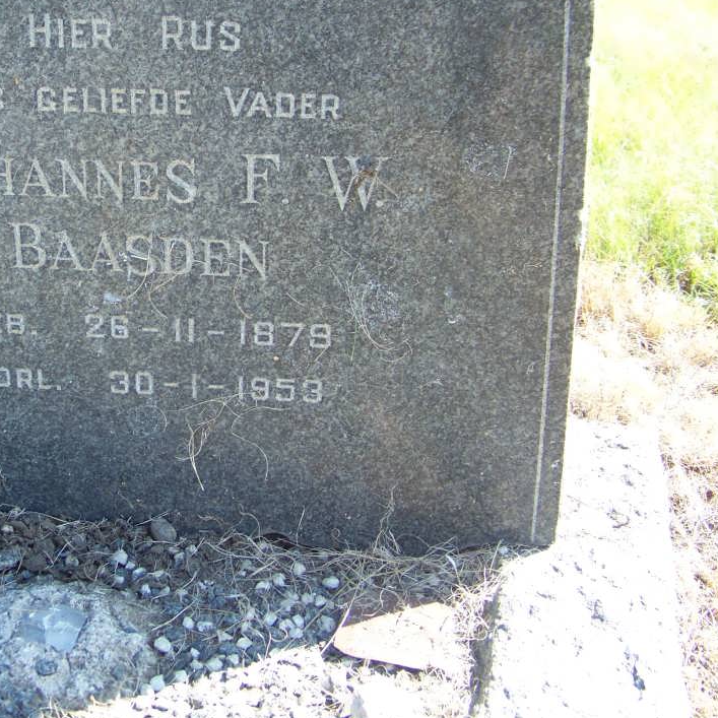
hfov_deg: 30.9
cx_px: 151
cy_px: 270
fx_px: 1267
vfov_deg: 31.5
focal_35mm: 54
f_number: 2.8
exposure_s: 1/125
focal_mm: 5.85
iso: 64
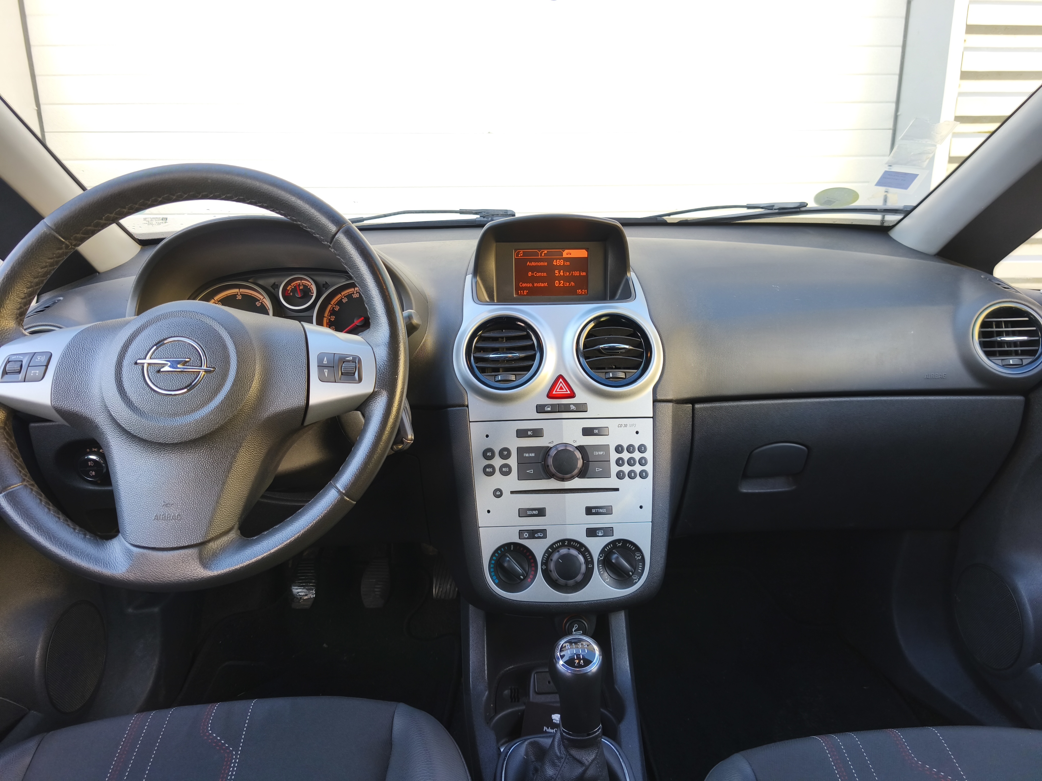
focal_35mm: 23
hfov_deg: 73.9
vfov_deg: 58.9
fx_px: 692
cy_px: 390
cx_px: 521
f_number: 1.7
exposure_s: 1/100
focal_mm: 5.35
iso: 80
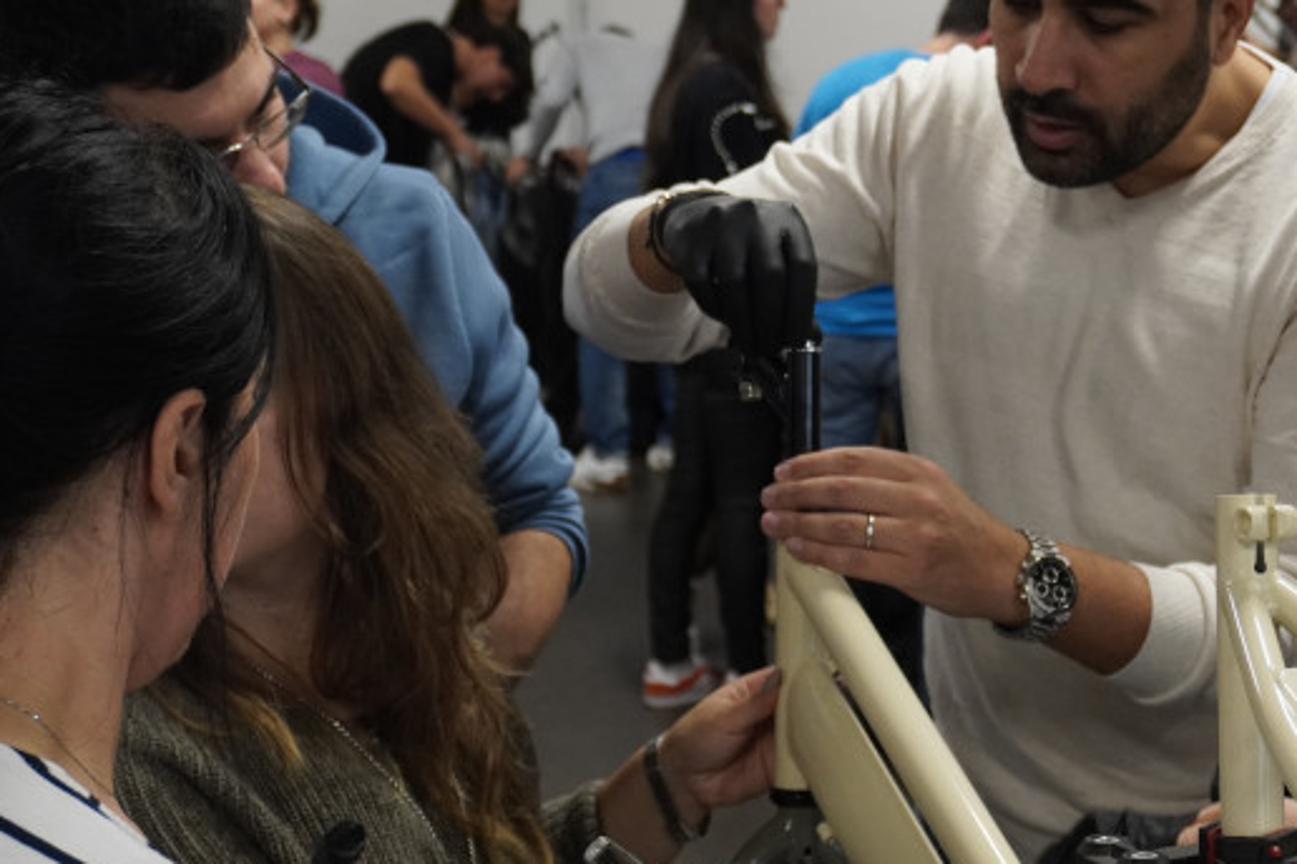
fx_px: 2846
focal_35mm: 79
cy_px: 383
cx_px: 812
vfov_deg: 17.3
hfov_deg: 25.6
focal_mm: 34
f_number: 5
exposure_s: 1/100
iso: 2000
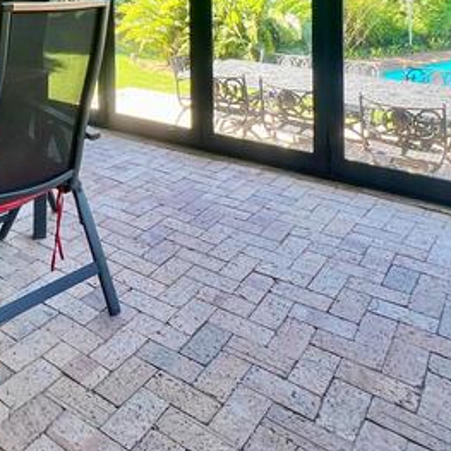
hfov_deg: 43.7
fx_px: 516
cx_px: 57
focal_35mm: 35
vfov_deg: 39.5
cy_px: -33
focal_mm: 1.57
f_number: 1.8
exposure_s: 1/99
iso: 40
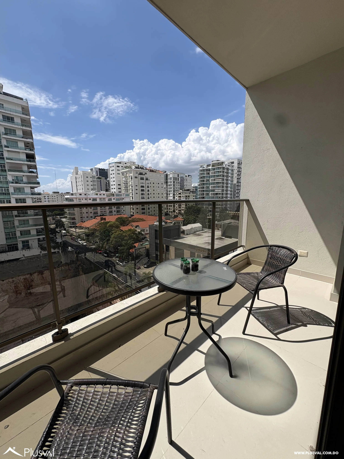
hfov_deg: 85.7
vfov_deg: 102.1
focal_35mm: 14
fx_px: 186
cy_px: 230
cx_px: 172
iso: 50
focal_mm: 2.22
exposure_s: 1/3247
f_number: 2.2
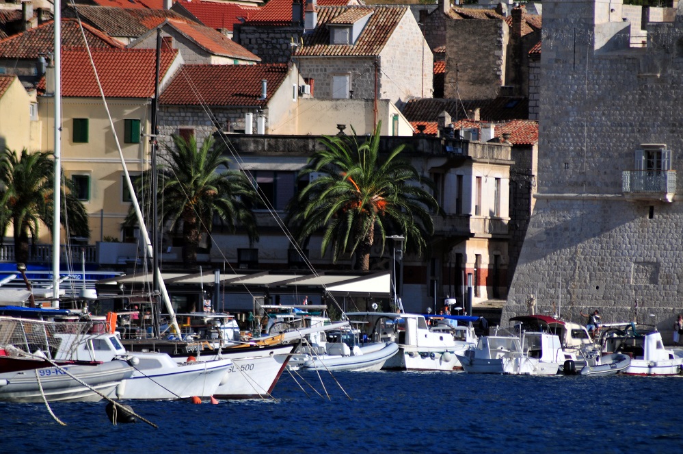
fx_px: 8525
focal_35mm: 450
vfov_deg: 3.0
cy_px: 227
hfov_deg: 4.6
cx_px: 342
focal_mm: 300
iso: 250
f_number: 5.6
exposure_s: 1/1600
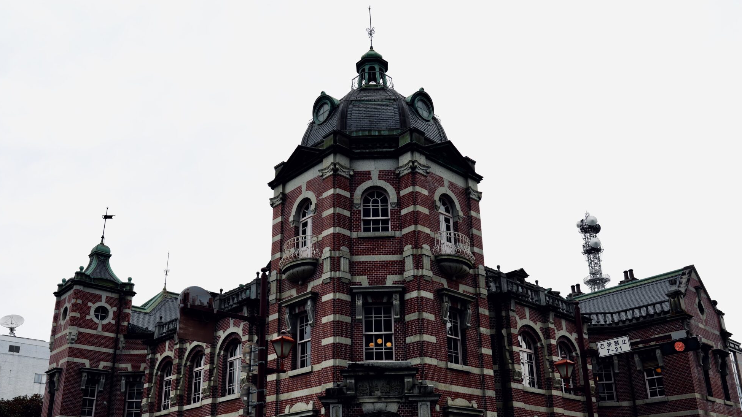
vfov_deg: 35.3
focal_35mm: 33
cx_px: 374
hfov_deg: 59.5
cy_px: 274
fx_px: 649
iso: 100
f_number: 9
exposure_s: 1/125
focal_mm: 24
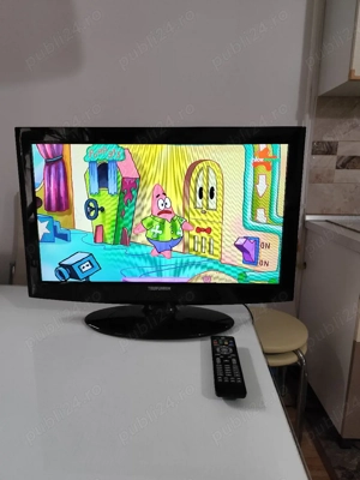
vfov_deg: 73.9
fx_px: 319
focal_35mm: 23
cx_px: 180
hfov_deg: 58.9
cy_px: 240
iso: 320
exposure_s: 1/50
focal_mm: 6.19
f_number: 1.65
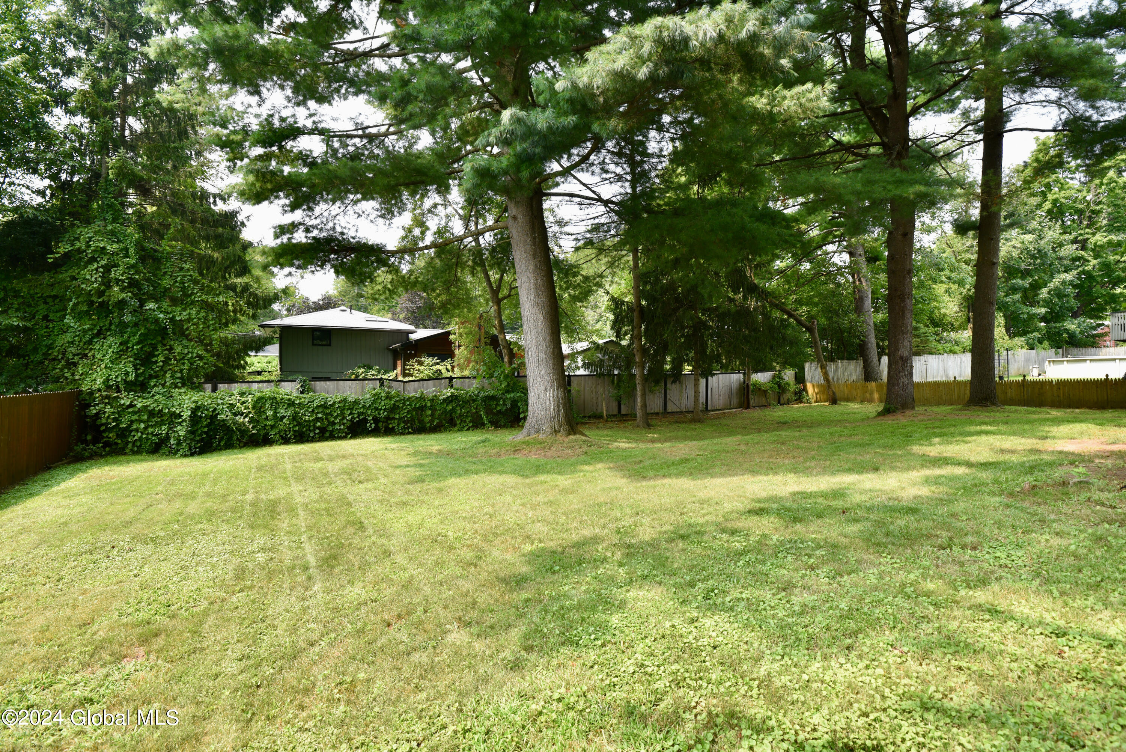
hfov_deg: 93.3
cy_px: 376
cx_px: 563
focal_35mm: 17
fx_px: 532
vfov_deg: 70.5
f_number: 6.3
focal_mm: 17
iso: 250
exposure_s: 1/160
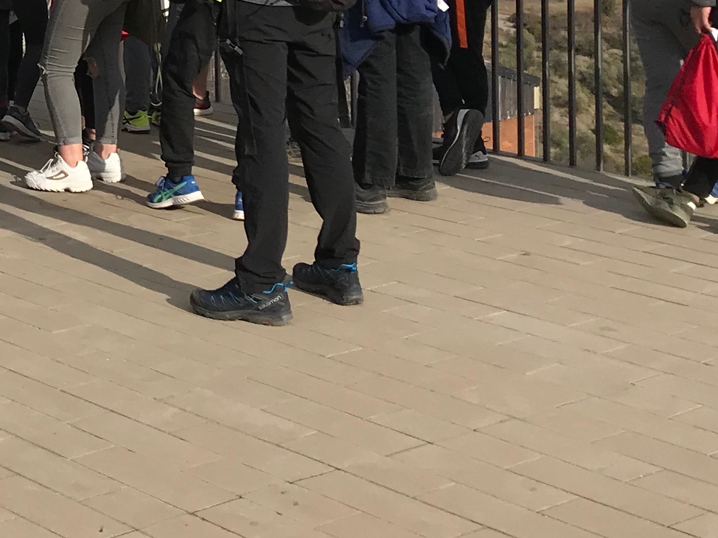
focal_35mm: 90
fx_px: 1867
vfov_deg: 15.5
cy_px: -184
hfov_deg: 20.0
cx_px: -211
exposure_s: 1/2519
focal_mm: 3.99
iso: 20
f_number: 1.8
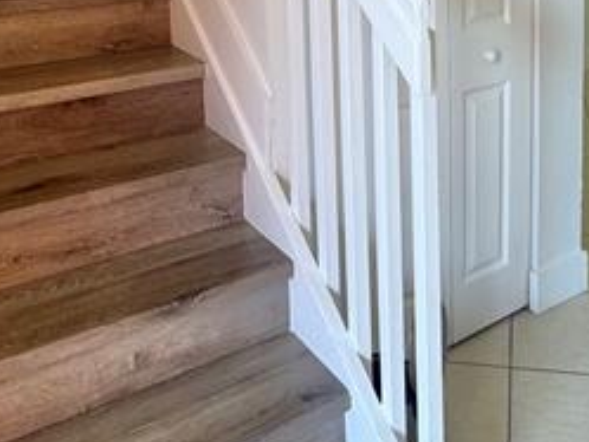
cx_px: 378
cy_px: -5
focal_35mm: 45
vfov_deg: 29.9
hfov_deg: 41.7
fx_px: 766
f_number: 2.2
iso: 64
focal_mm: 2.22
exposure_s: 1/120
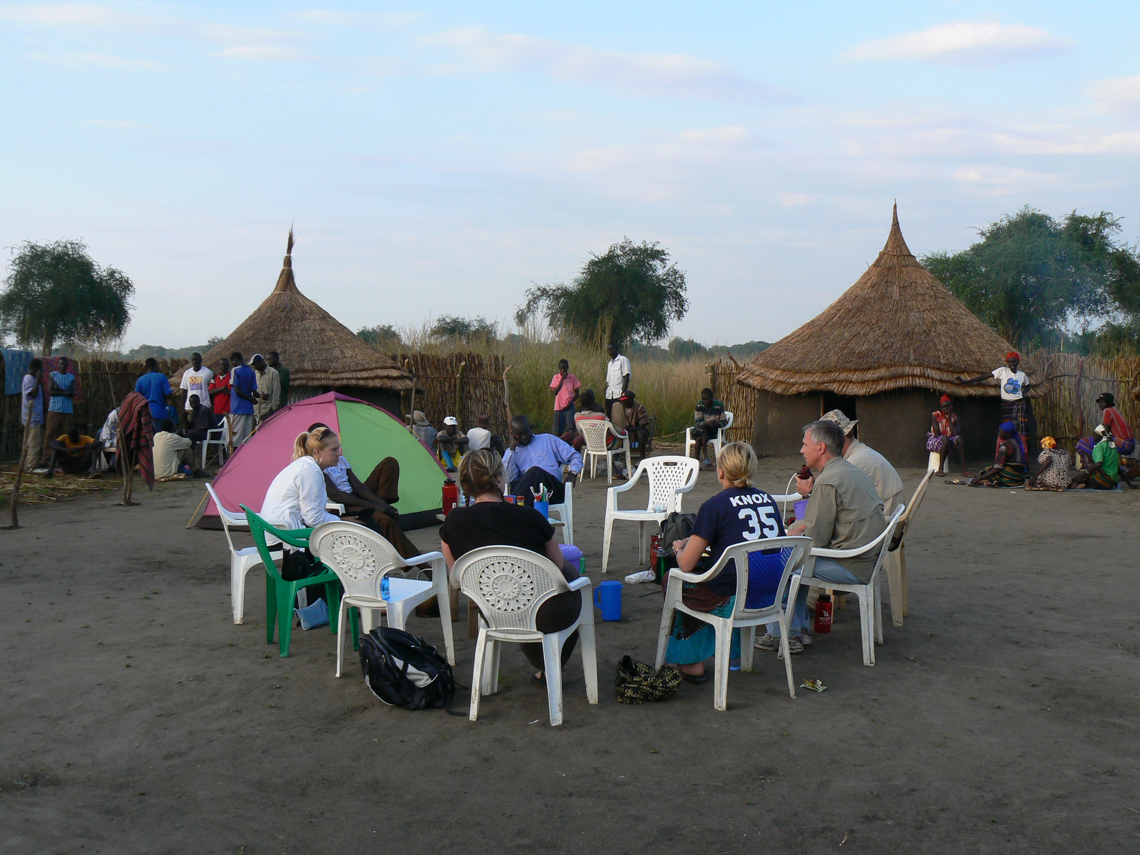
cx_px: 570
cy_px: 428
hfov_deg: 45.8
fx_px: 1350
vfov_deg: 35.1
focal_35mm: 41
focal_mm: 6.8
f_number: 5.6
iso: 80
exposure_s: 1/160
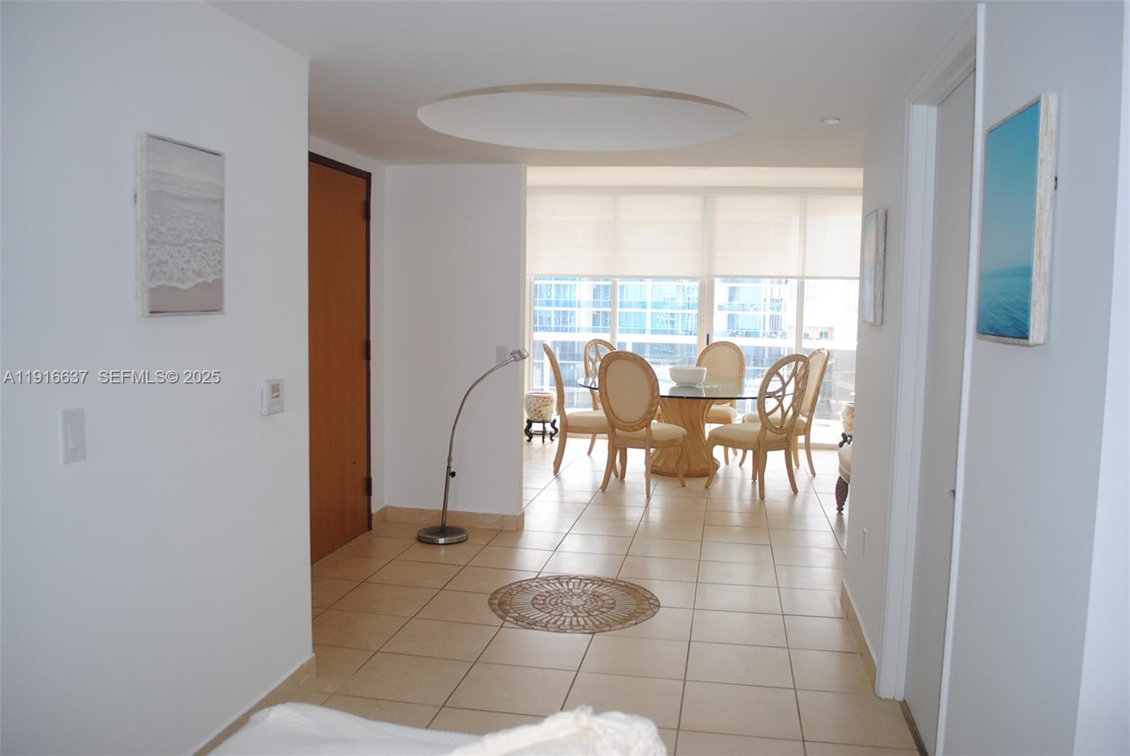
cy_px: 378
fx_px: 848
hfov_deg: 67.3
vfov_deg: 48.0
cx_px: 565
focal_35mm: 27
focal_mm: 18
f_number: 3.5
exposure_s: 1/100
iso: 200
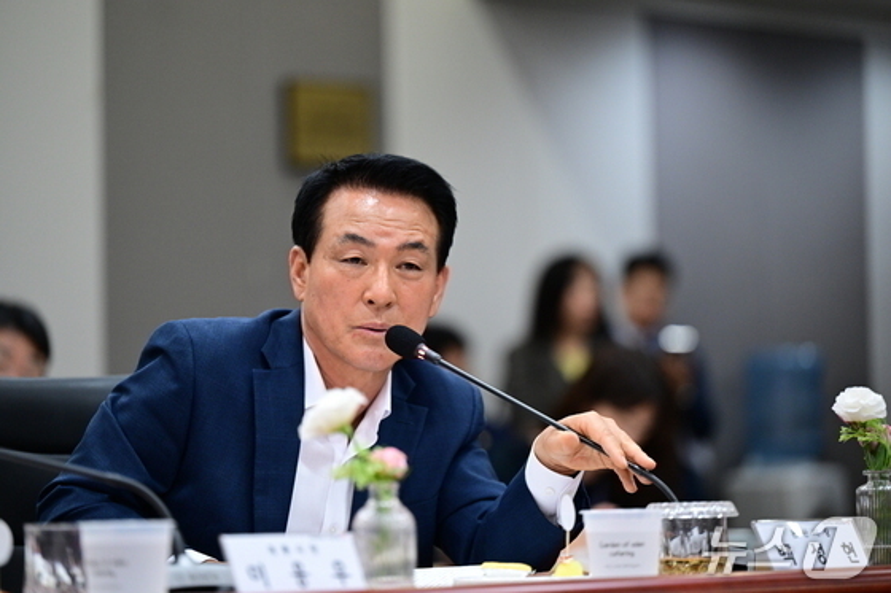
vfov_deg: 9.5
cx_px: 446
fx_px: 3587
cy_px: 296
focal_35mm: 145
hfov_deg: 14.2
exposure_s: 1/200
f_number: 2.8
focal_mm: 145
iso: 2000
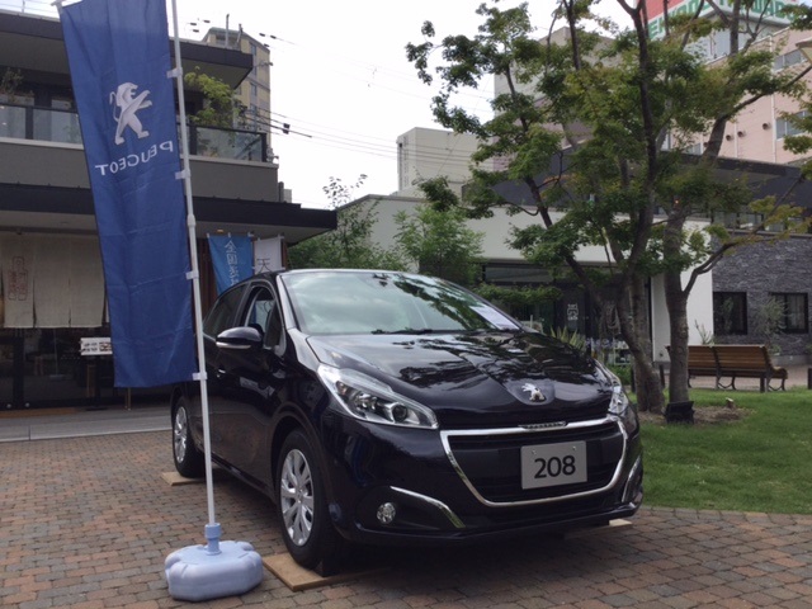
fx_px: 727
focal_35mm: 31
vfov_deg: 45.4
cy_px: 304
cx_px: 406
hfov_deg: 58.4
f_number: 2.4
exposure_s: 1/1006
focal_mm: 3.3
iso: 25
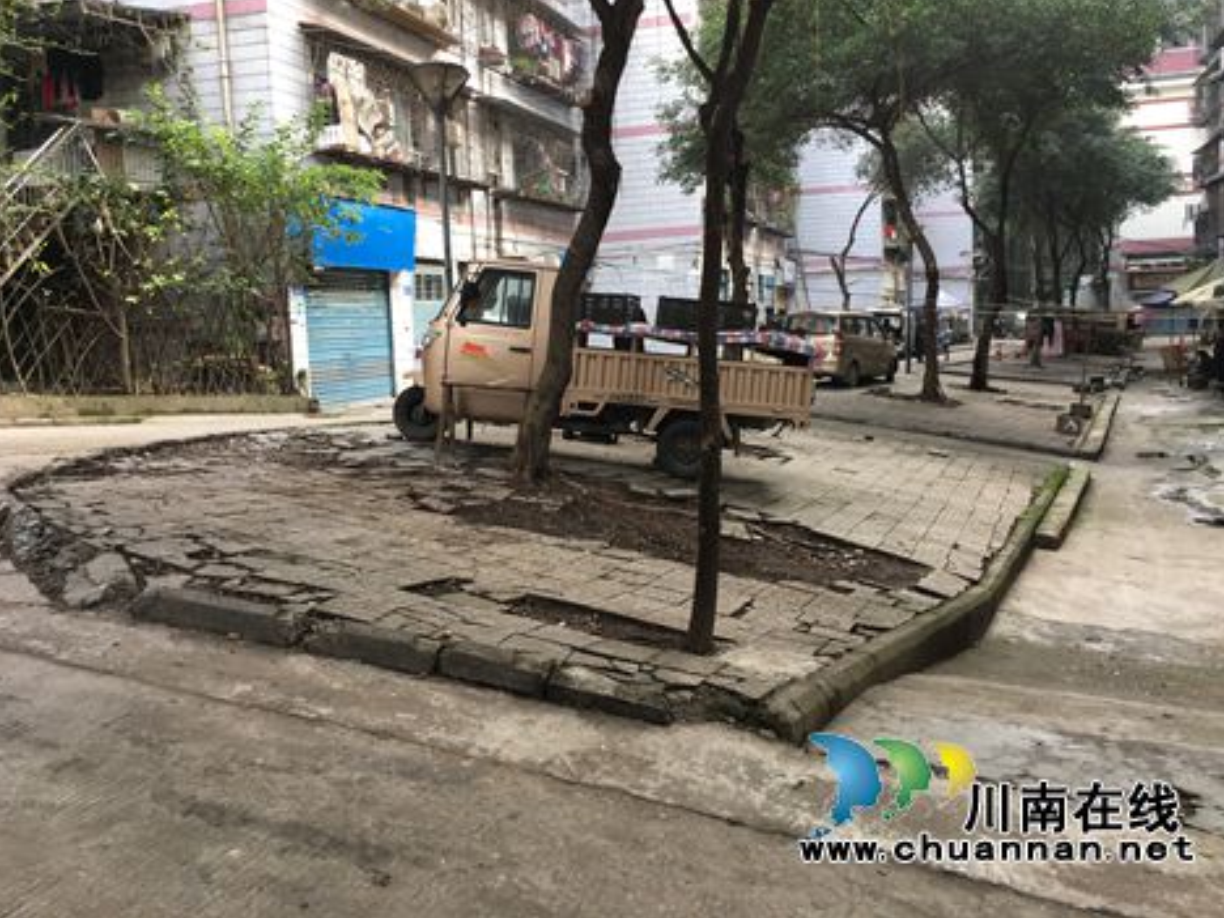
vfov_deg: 45.4
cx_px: 628
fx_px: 1096
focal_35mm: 31
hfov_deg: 58.3
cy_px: 433
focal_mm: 4.15
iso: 32
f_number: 2.2
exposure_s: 1/50
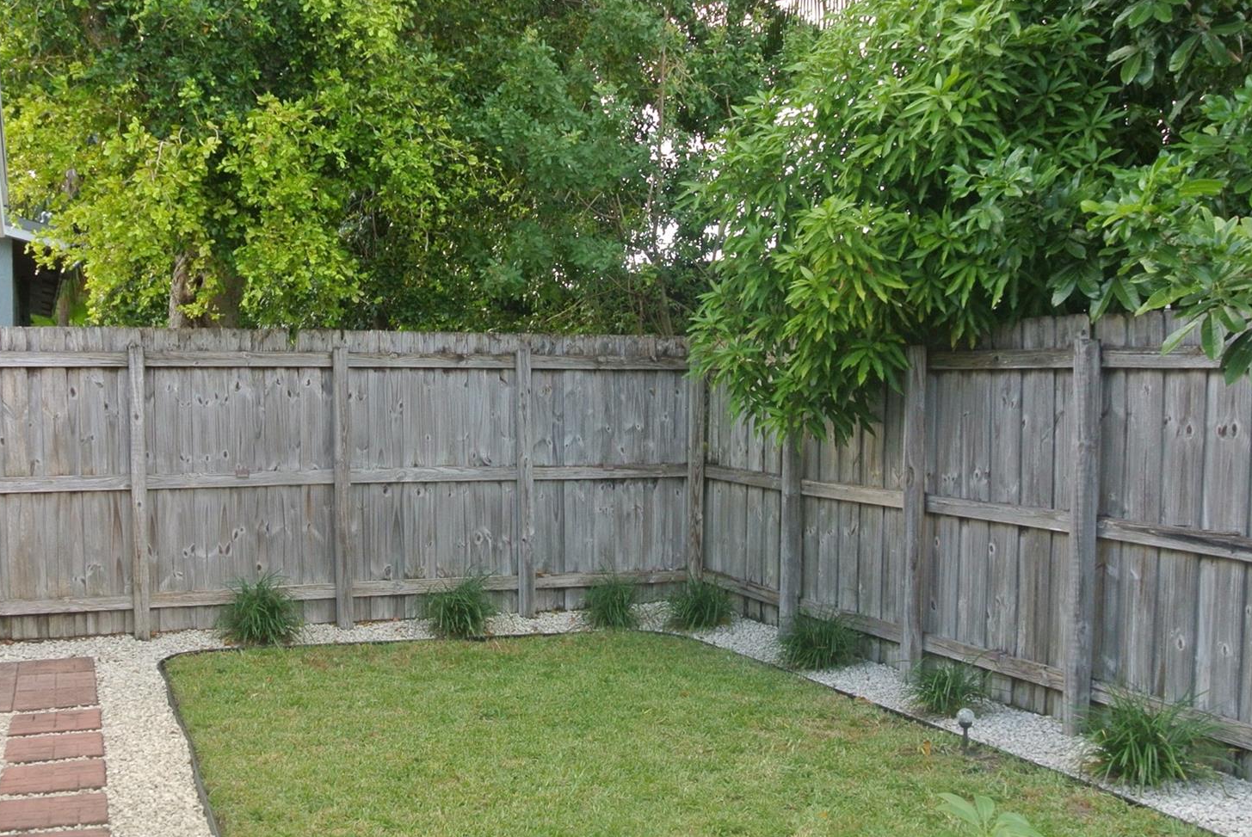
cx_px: 524
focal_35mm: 38
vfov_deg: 35.0
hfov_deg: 50.4
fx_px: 1323
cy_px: 505
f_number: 3.5
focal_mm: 10
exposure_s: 1/125
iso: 400
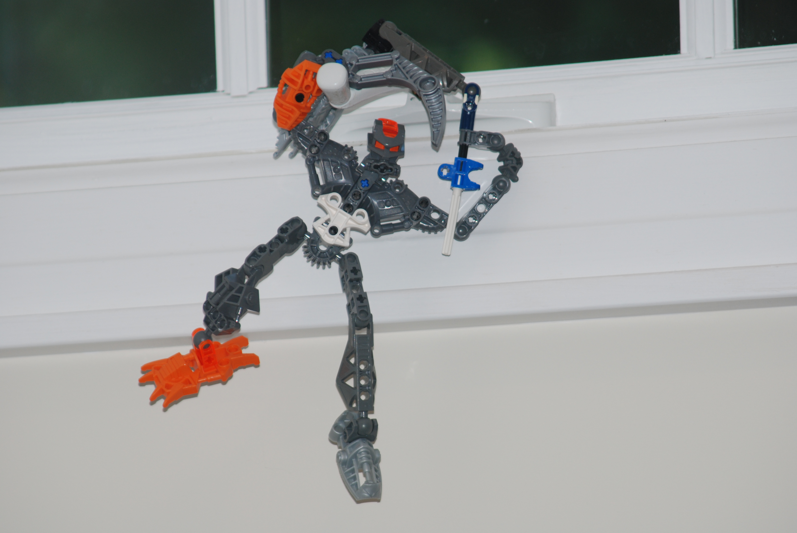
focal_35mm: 300
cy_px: 266
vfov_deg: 4.6
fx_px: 6650
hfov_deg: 6.9
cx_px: 398
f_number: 5.6
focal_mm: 200
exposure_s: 1/60
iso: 200
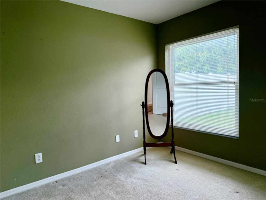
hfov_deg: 71.6
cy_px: 100
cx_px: 133
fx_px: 184
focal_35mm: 24
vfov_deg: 56.8
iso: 125
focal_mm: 6.76
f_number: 1.78
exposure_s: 1/234
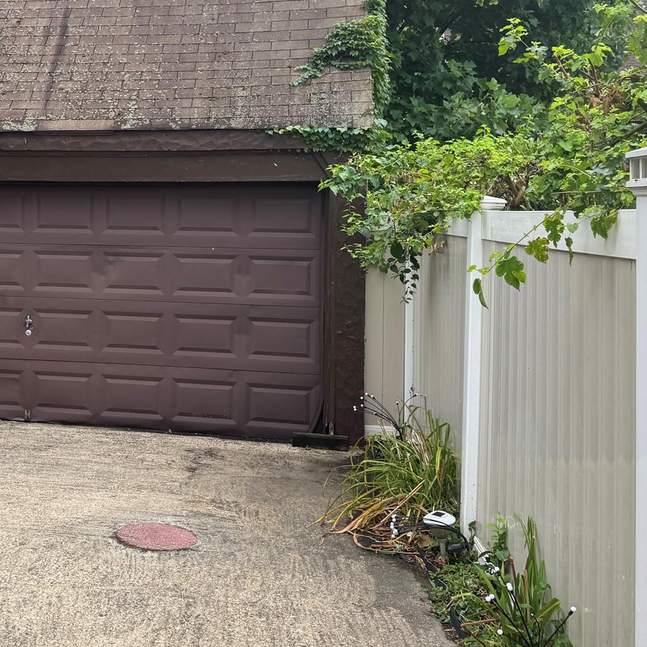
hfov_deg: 36.4
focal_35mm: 44
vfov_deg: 38.0
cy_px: 224
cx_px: 87
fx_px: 930
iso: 80
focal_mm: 6.76
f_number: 1.78
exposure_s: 1/518
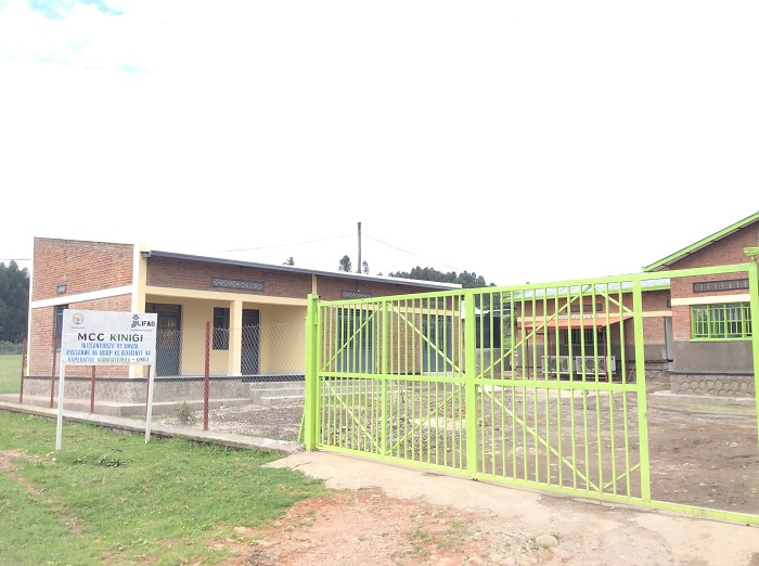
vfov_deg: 44.0
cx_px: 380
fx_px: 700
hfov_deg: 56.9
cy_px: 283
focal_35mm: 32
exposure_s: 1/689
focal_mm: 3.3
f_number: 2.4
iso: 32
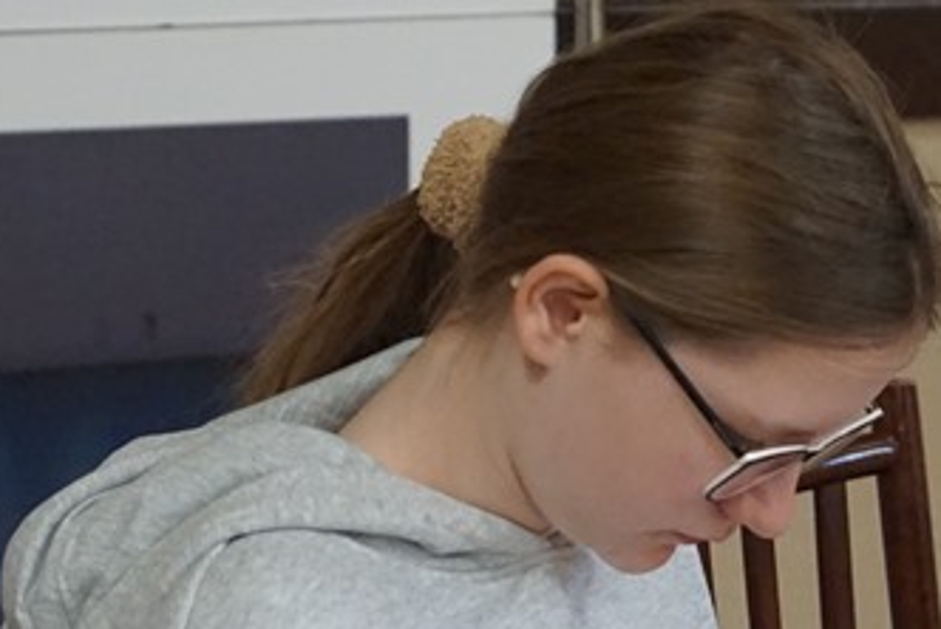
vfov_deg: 6.0
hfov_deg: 8.8
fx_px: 6043
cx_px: 1001
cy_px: 560
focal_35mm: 231
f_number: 4
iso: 3200
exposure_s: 1/160
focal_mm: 50
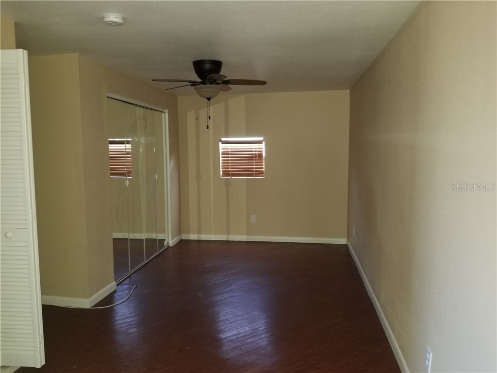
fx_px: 373
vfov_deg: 53.1
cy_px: 186
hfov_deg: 67.3
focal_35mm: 26
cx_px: 248
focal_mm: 4.3
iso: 200
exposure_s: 1/10
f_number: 1.7
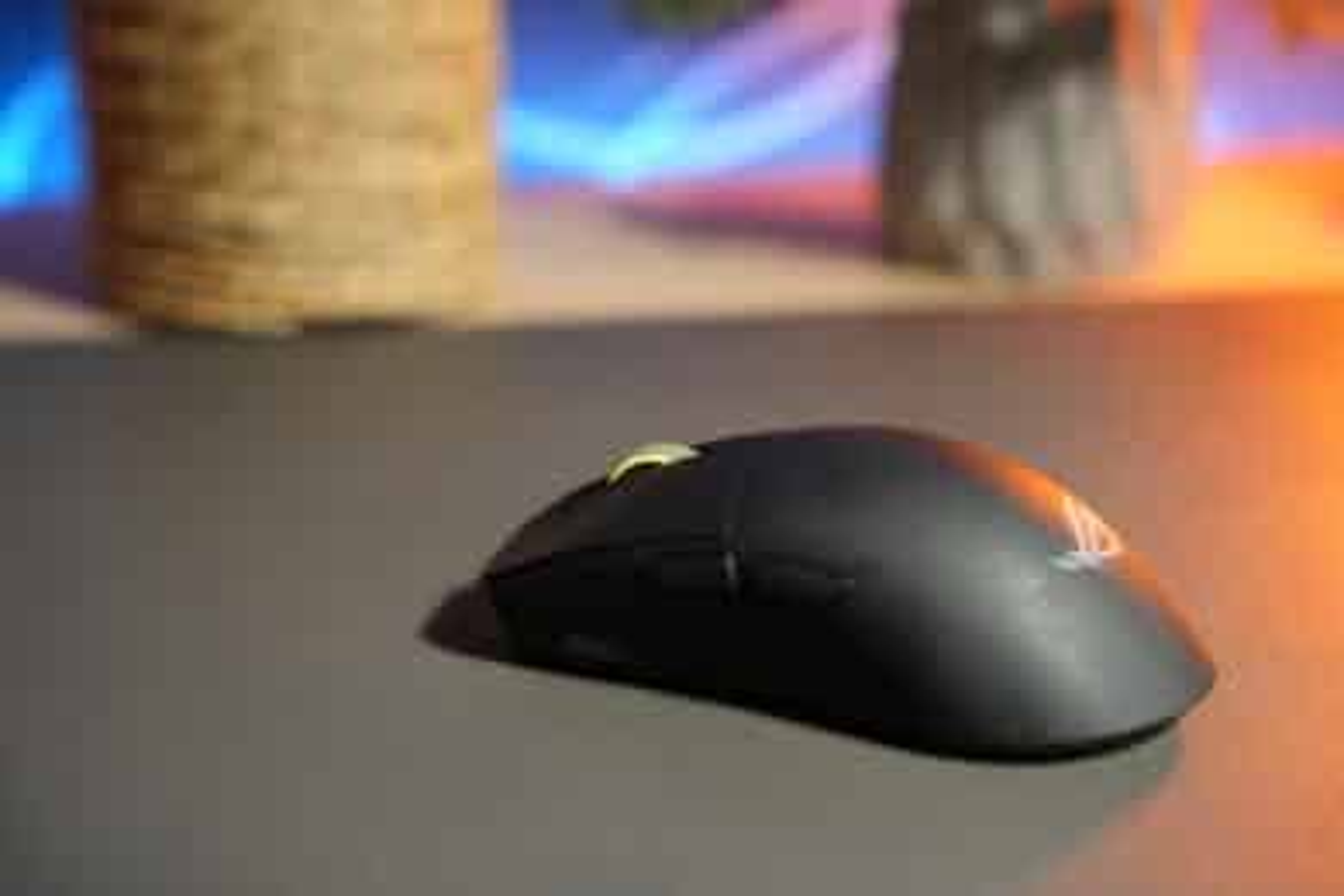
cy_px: 448
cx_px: 672
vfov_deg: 20.6
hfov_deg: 30.5
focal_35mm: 66
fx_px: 2468
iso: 800
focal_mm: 66.1
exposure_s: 1/80
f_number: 4
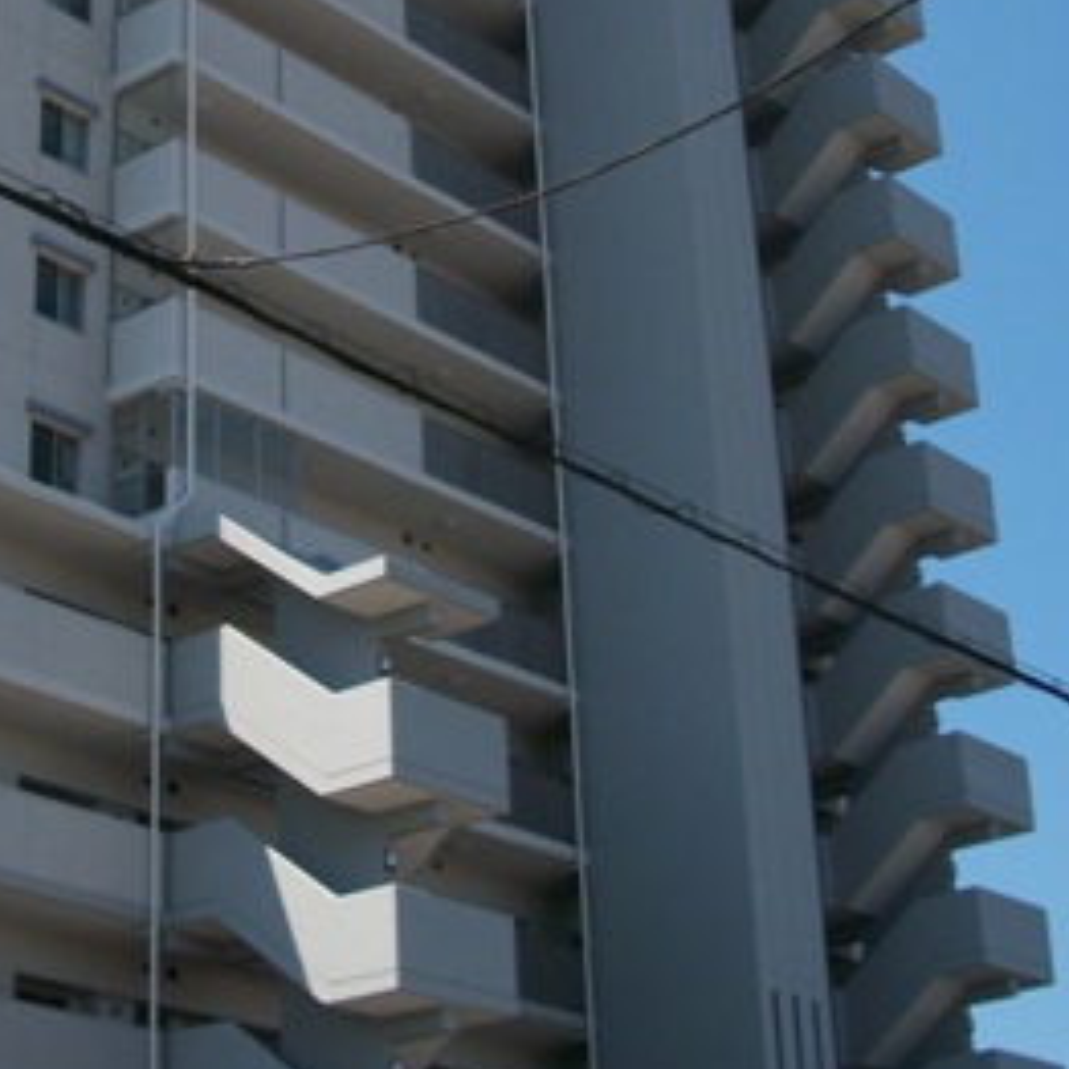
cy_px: 210
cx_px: 261
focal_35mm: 78
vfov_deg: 21.9
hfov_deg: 22.0
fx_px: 2725
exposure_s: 1/400
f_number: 5.6
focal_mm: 6.3
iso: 80
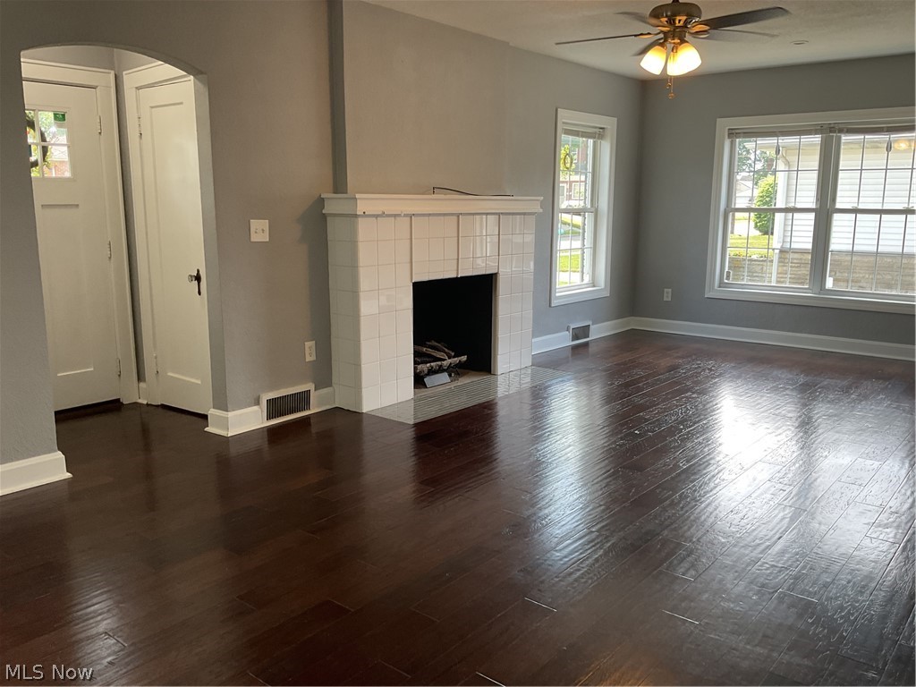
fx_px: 767
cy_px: 344
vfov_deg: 48.2
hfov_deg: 61.7
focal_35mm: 29
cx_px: 458
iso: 50
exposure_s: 1/120
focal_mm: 3
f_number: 1.8
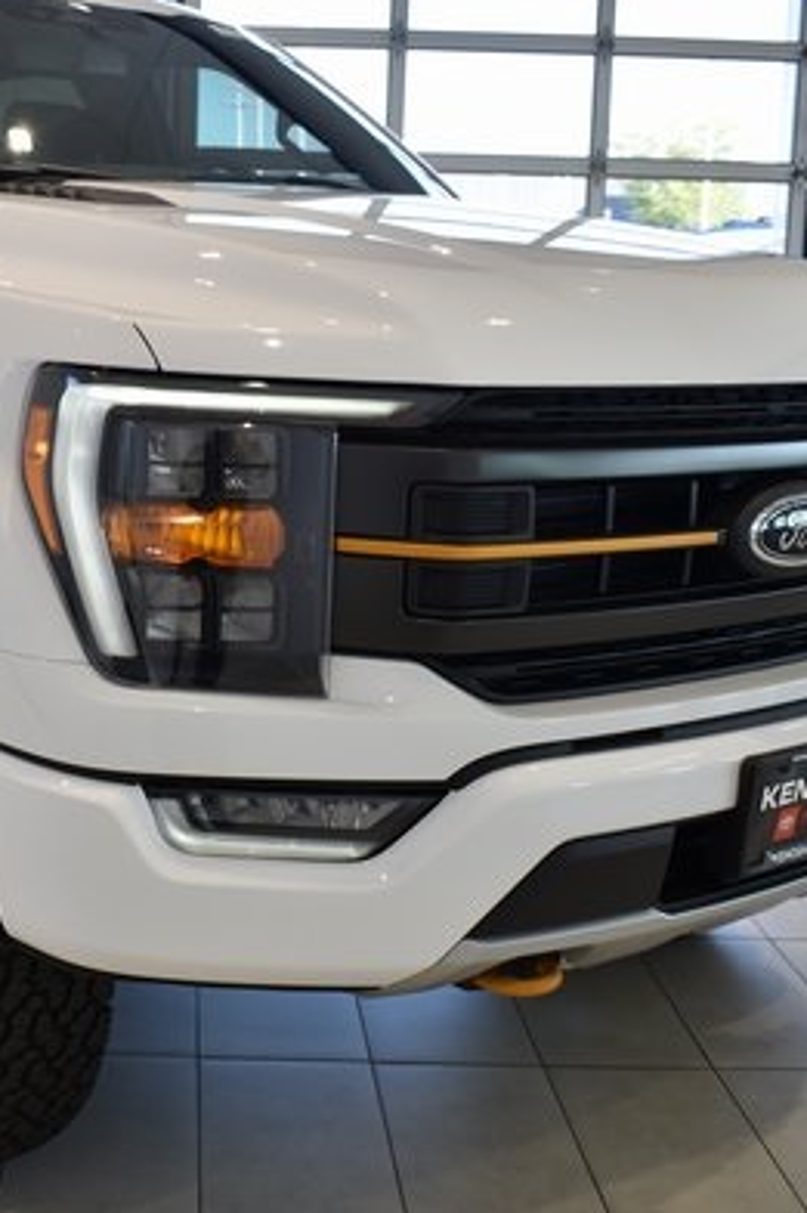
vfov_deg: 40.3
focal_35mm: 49
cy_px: 568
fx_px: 1649
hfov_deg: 27.0
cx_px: 170
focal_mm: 20
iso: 100
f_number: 3.8
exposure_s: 1/60
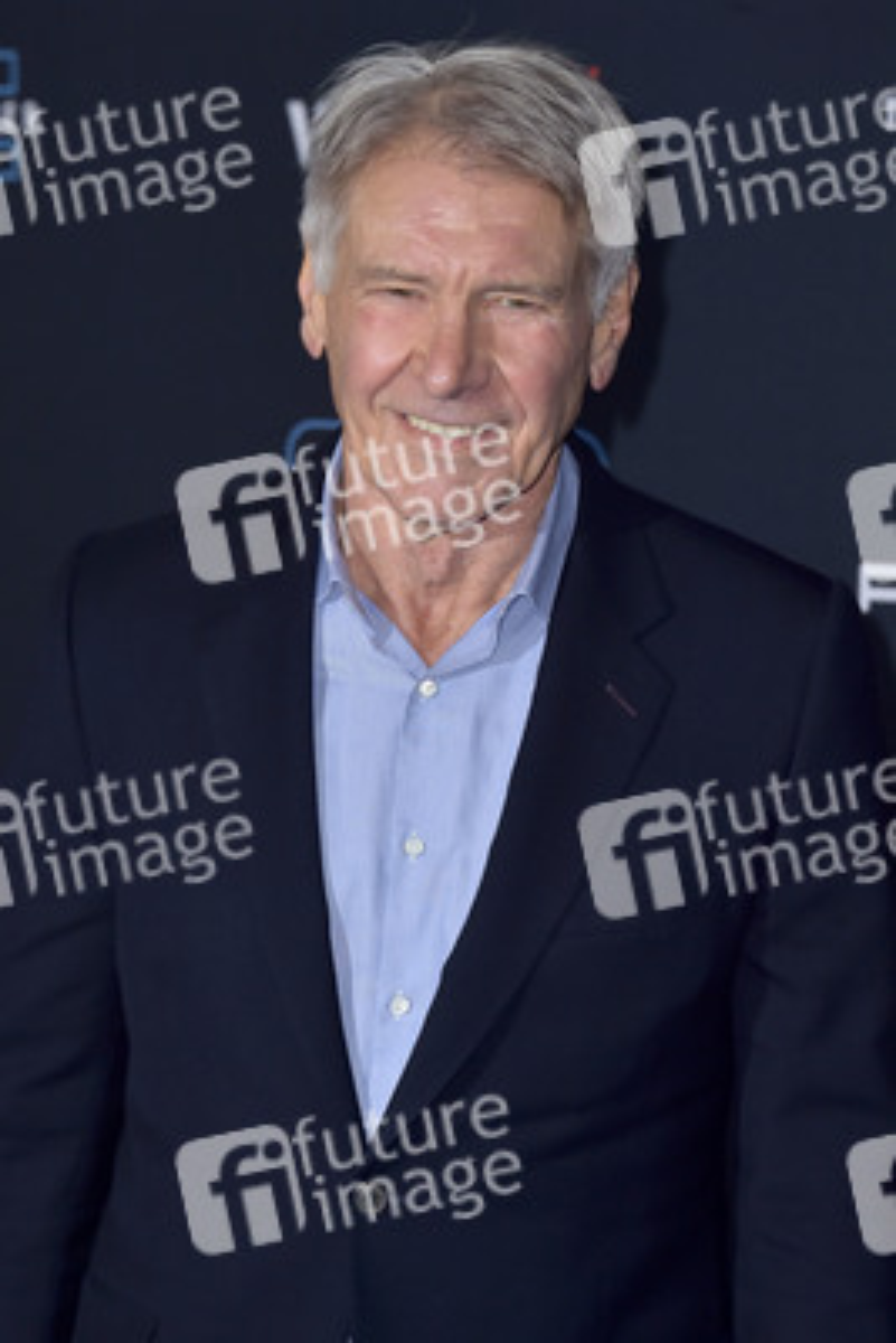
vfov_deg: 13.7
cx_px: 448
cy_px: 672
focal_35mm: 150
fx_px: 5595
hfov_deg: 9.2
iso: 500
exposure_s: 1/250
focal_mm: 150
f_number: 7.1
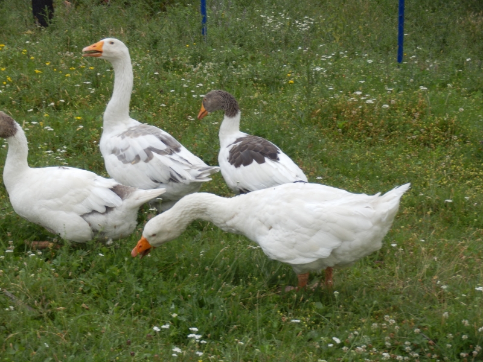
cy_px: 181
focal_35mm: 124
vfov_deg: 12.0
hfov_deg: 15.9
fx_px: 1730
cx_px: 242
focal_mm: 21.9
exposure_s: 1/125
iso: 125
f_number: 5.7
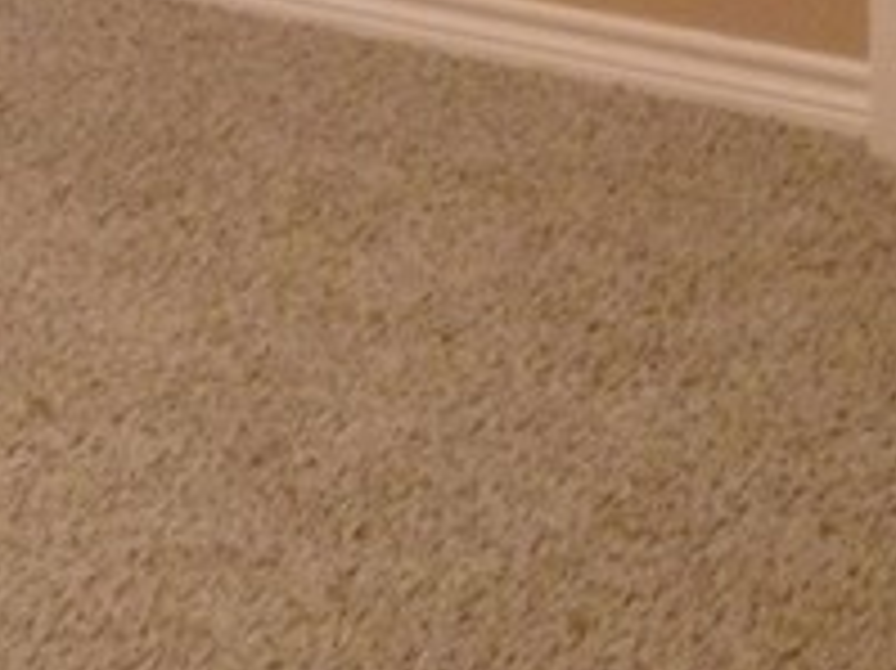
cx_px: 68
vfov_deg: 8.2
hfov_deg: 11.5
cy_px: -755
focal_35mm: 170
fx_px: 4398
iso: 200
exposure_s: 1/20
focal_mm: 4.13
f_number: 2.4
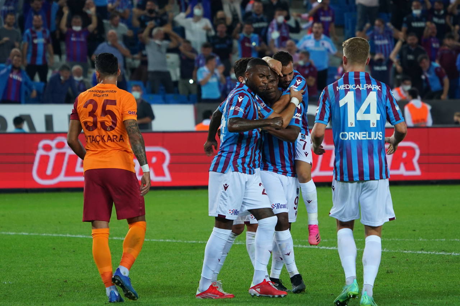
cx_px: 230
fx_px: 4727
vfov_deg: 3.7
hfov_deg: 5.6
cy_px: 153
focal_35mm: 370
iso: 2000
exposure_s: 1/1000
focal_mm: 247
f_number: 5.6
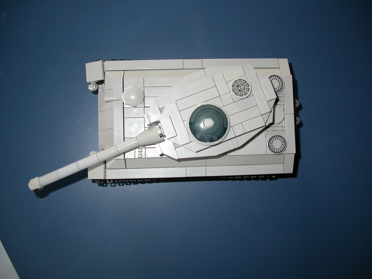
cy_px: 140
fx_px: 408
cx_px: 186
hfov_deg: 49.0
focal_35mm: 38
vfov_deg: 37.7
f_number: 2.6
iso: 100
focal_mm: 7.85
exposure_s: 1/60
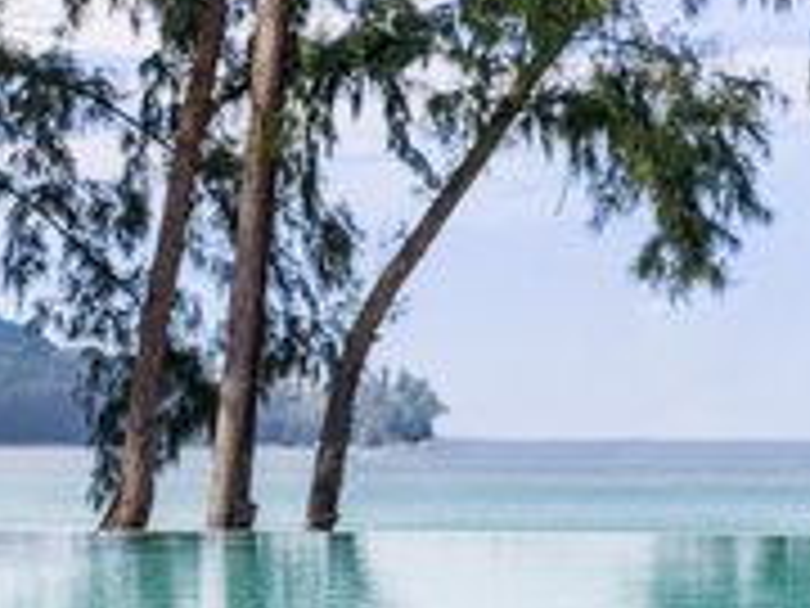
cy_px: 162
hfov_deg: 10.4
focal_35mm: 189
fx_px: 4423
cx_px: 162
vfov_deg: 7.9
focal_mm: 90
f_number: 3.5
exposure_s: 1/1600
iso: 100
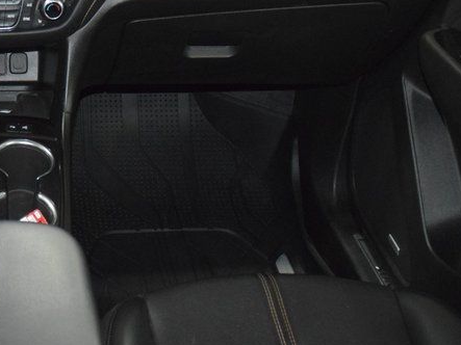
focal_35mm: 60
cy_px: 97
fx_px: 799
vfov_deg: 24.2
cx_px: 1
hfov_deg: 30.0
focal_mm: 18
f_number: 3.5
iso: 3200
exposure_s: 1/60
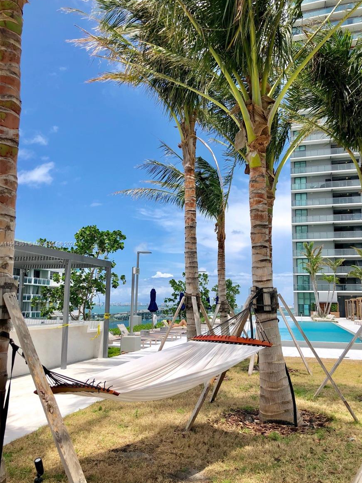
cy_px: 244
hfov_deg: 48.2
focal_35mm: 29
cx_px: 187
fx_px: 404
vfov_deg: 61.7
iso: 20
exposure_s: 1/2208
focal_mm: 4
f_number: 1.8
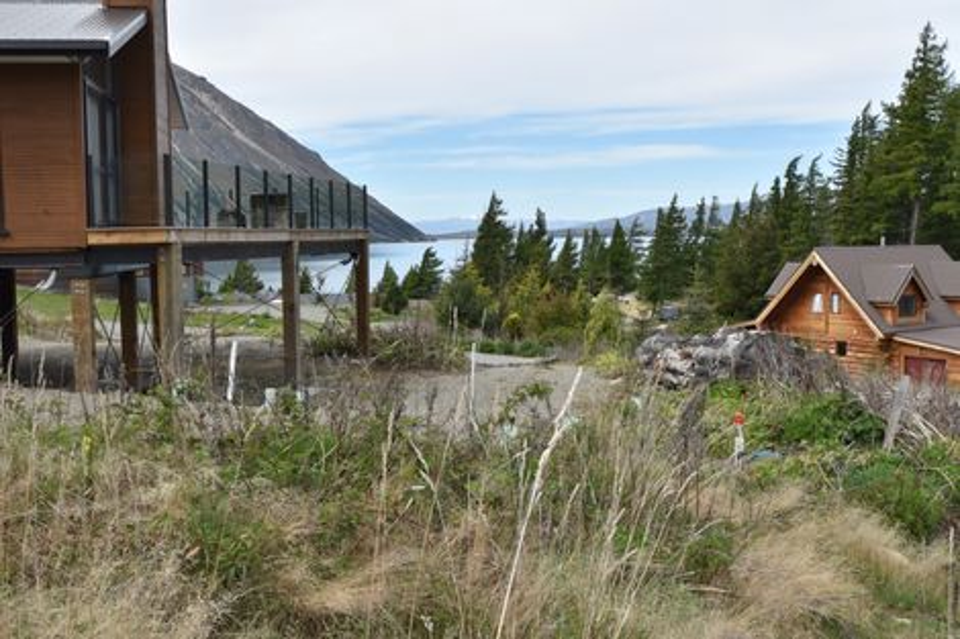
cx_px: 480
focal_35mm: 36
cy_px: 320
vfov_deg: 36.8
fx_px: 960
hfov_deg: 53.1
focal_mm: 24
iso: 100
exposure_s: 1/200
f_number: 10
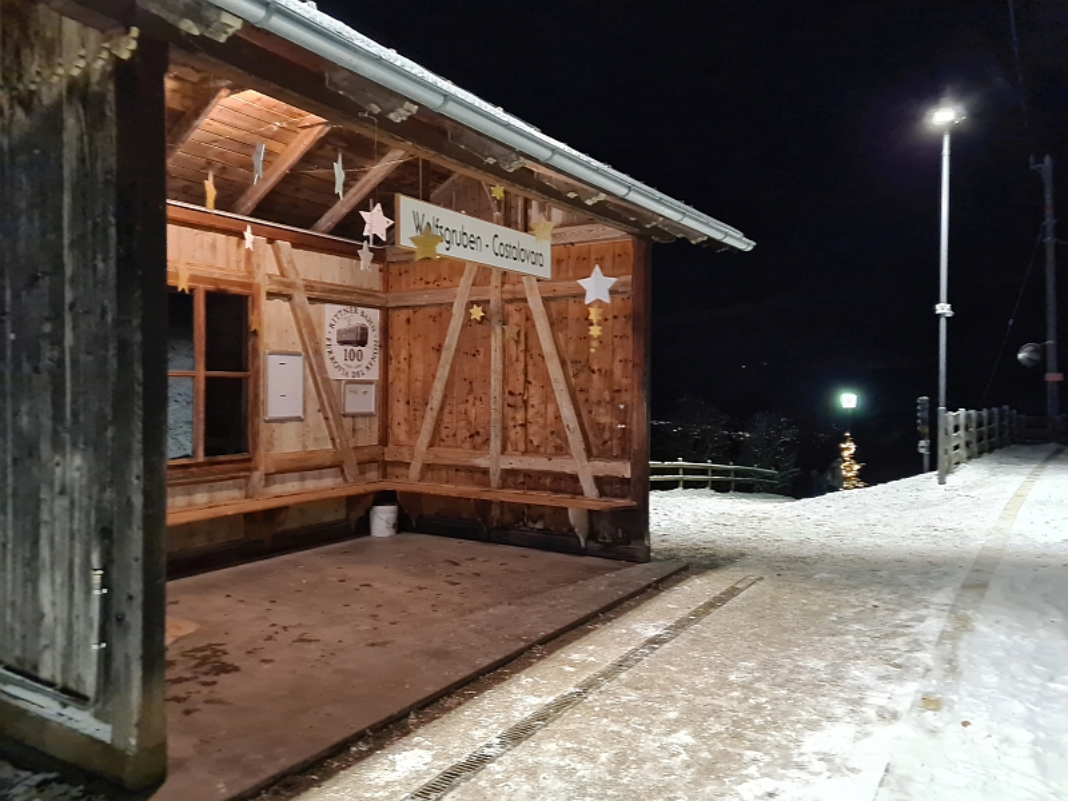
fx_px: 802
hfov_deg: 67.3
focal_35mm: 26
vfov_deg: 53.1
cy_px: 400
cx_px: 534
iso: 1250
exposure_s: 1/13
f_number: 1.8
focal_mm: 5.4
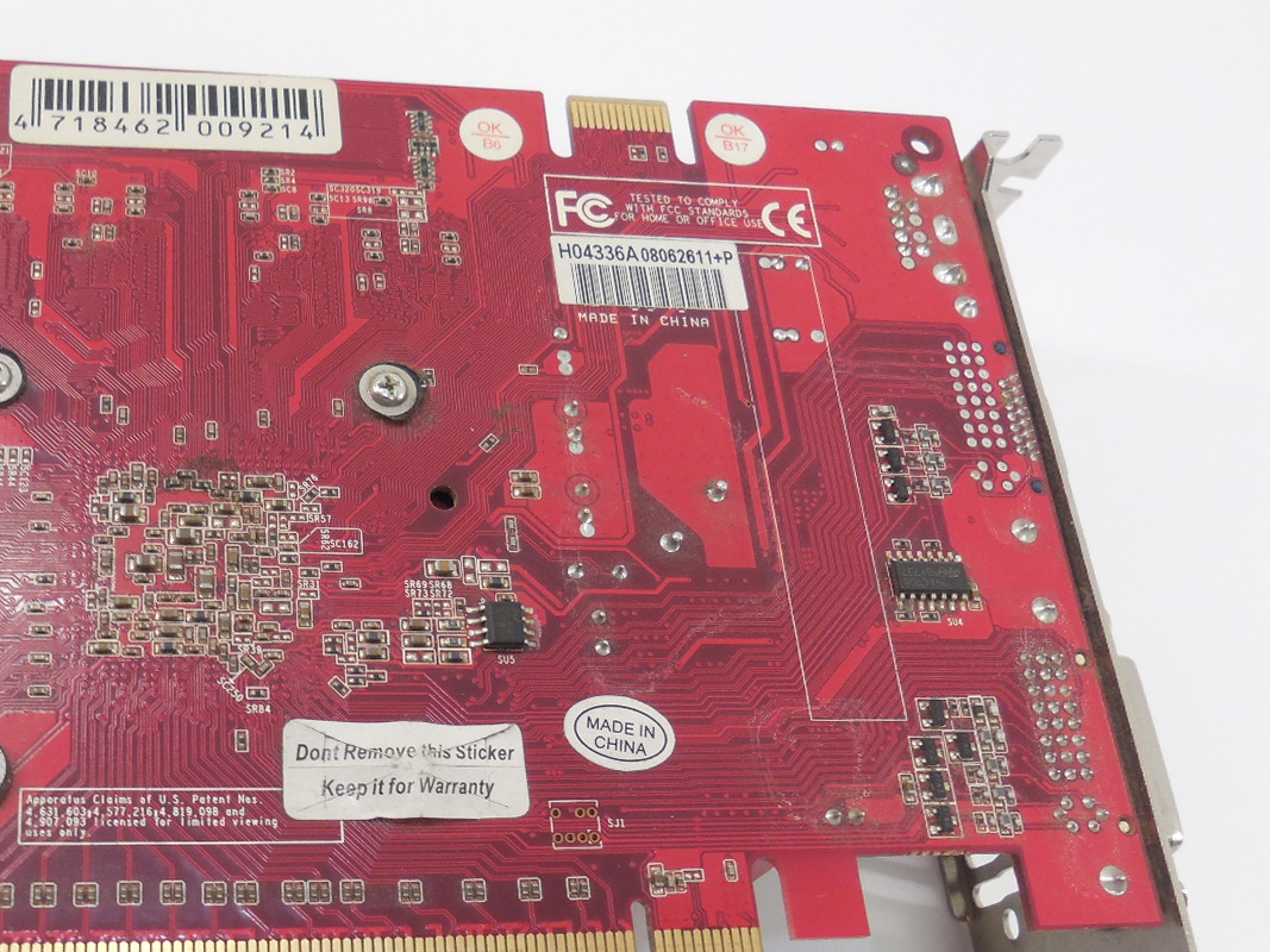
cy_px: 551
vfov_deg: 36.7
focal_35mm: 39
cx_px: 326
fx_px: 1431
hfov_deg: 46.3
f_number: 3.5
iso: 200
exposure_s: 1/30
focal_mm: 4.6
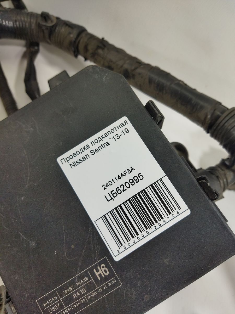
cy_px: 157
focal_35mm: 27
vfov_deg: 65.3
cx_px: 118
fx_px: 244
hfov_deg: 51.4
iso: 99
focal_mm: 4.71
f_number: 1.79
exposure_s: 1/147
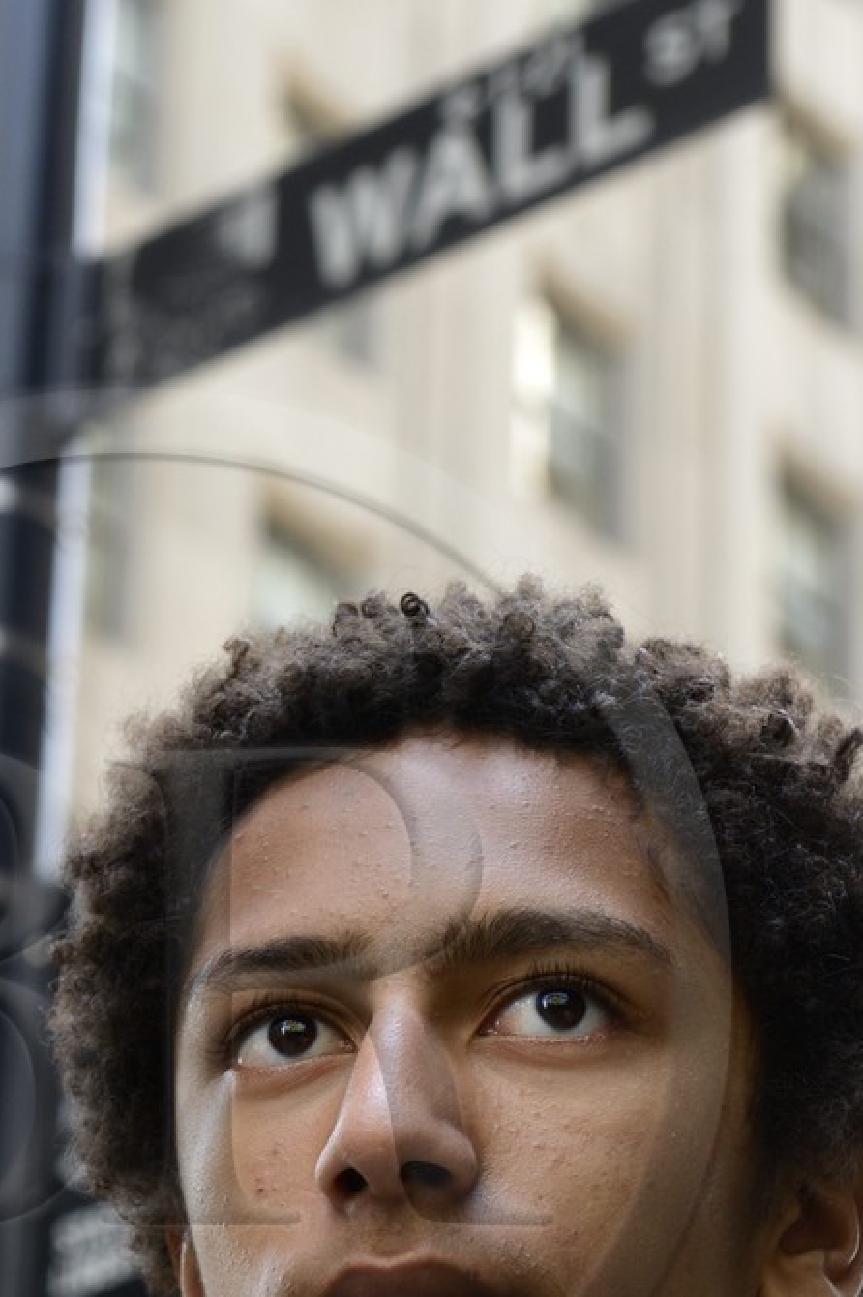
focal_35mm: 148
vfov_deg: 13.8
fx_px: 5327
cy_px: 989
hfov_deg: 9.2
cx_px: 134
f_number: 6.3
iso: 400
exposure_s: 1/100
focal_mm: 62
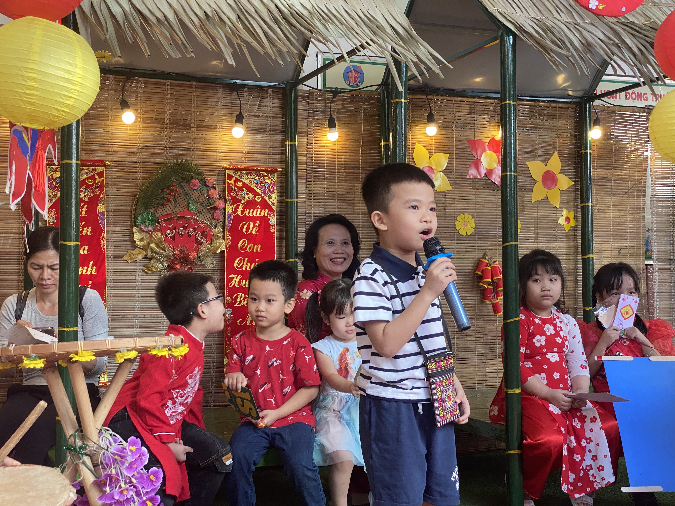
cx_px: 338
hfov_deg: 36.8
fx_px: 1014
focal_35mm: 52
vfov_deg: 28.0
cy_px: 253
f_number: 2
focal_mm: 6
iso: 160
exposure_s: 1/50
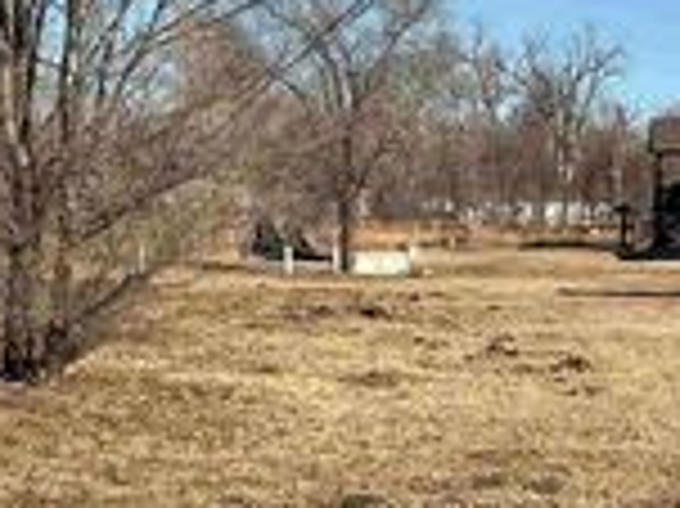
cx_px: 527
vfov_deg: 15.2
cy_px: 434
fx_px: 1884
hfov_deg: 20.3
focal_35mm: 96
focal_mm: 3
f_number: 1.8
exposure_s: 1/2058
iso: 16
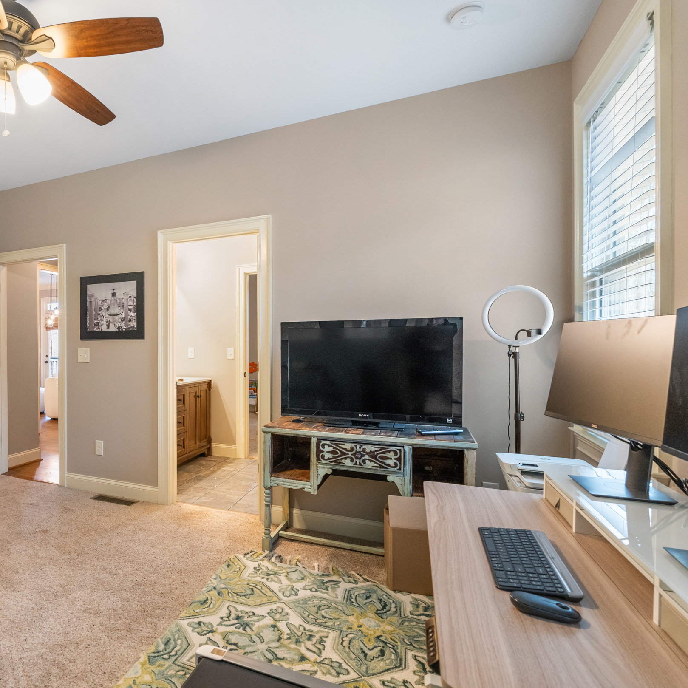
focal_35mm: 21
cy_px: 344
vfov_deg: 72.1
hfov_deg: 67.2
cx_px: 164
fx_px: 472
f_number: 6.3
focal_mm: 16
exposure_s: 1/20
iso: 1250
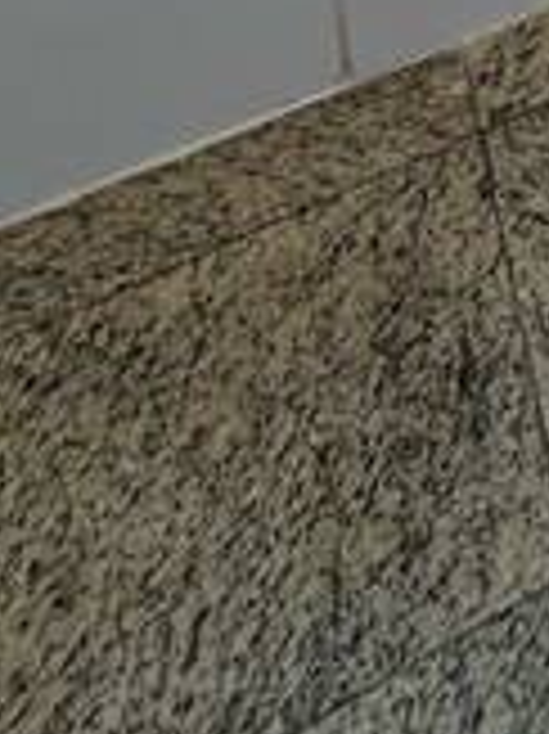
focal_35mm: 93
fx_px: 1969
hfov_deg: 11.0
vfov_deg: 13.4
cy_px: -1157
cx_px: 1602
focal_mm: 2.22
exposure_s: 1/113
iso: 40
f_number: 2.2
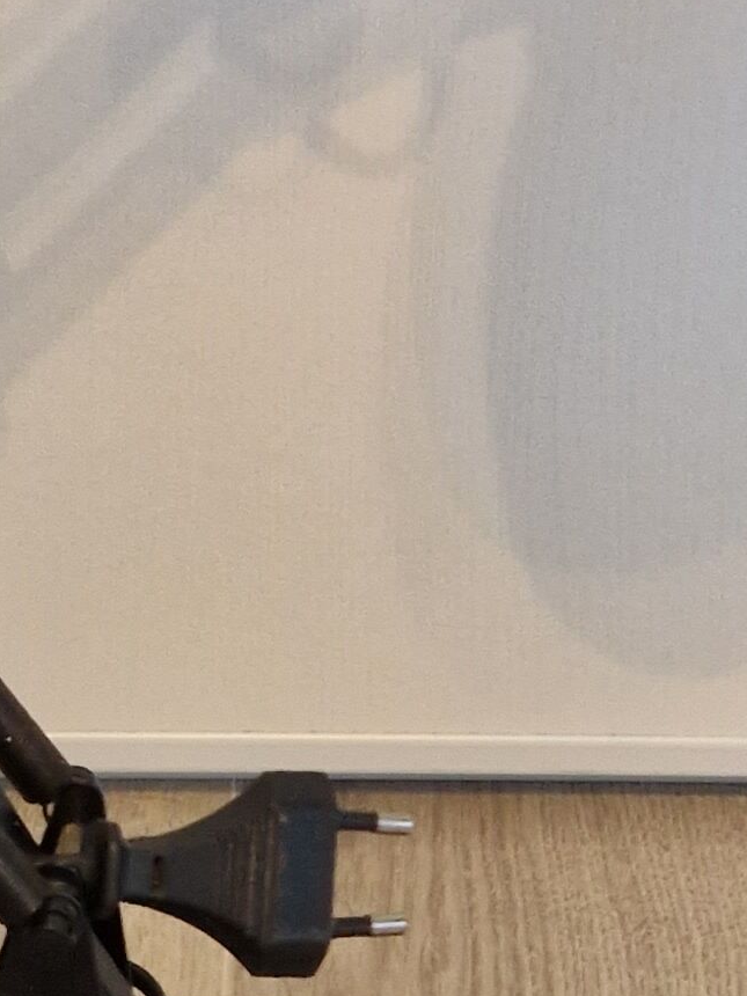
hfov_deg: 13.8
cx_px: 474
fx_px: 3079
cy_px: -47
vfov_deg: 17.8
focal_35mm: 107
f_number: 1.8
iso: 500
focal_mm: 5.4
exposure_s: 1/100
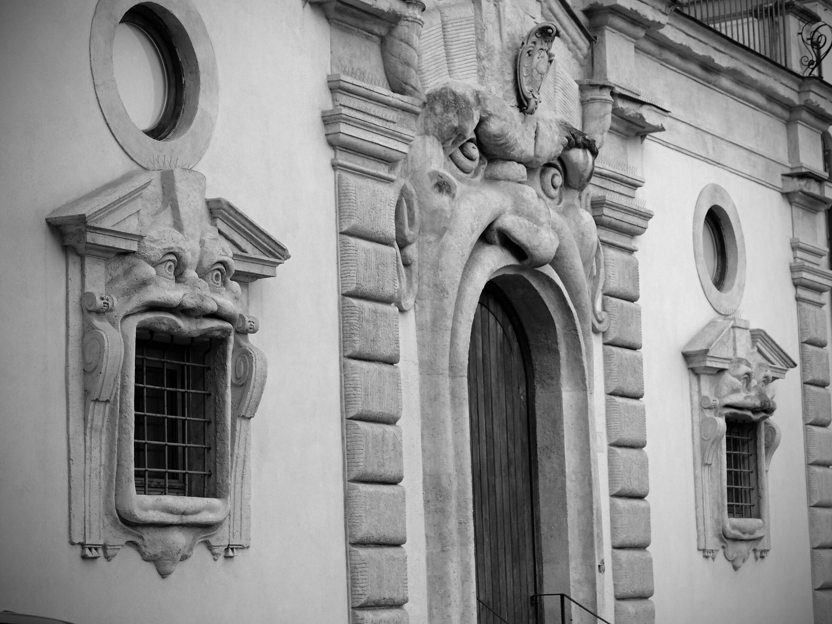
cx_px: 416
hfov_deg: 22.8
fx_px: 2067
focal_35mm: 86
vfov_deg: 17.2
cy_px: 312
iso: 200
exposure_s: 1/400
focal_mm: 43
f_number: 3.5
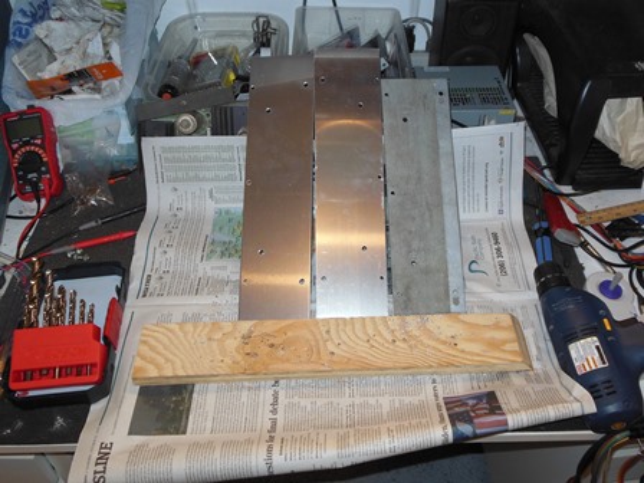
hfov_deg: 61.7
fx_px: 540
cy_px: 242
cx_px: 322
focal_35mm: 29
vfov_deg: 48.2
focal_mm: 5.2
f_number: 3.3
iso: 200
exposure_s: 1/25
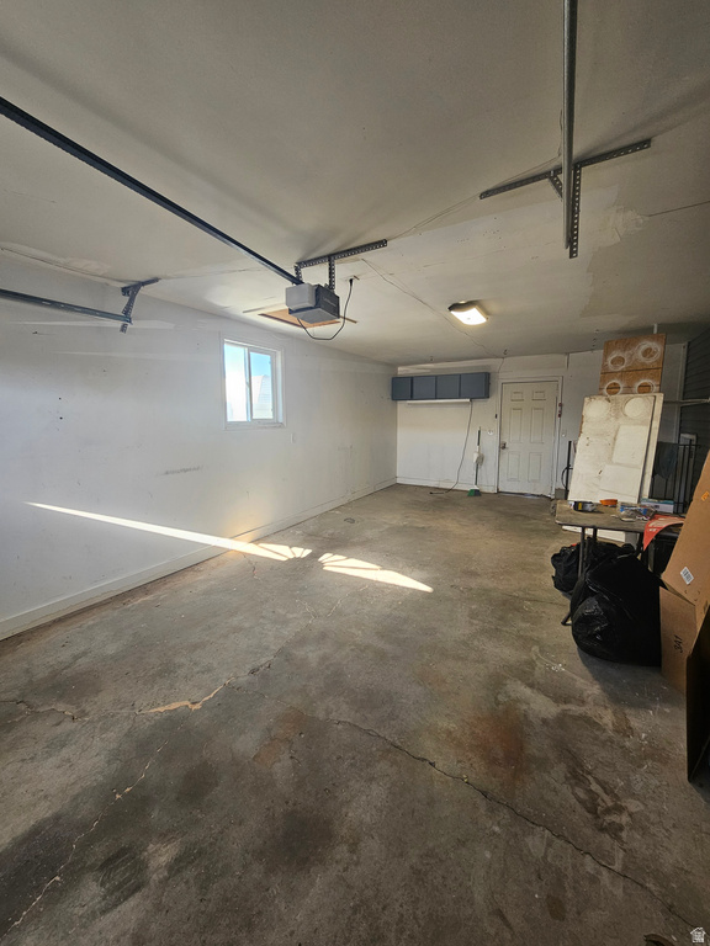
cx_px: 355
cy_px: 473
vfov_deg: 106.2
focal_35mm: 13
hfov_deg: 89.9
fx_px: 356
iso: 80
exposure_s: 1/60
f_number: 2.2
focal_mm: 2.2
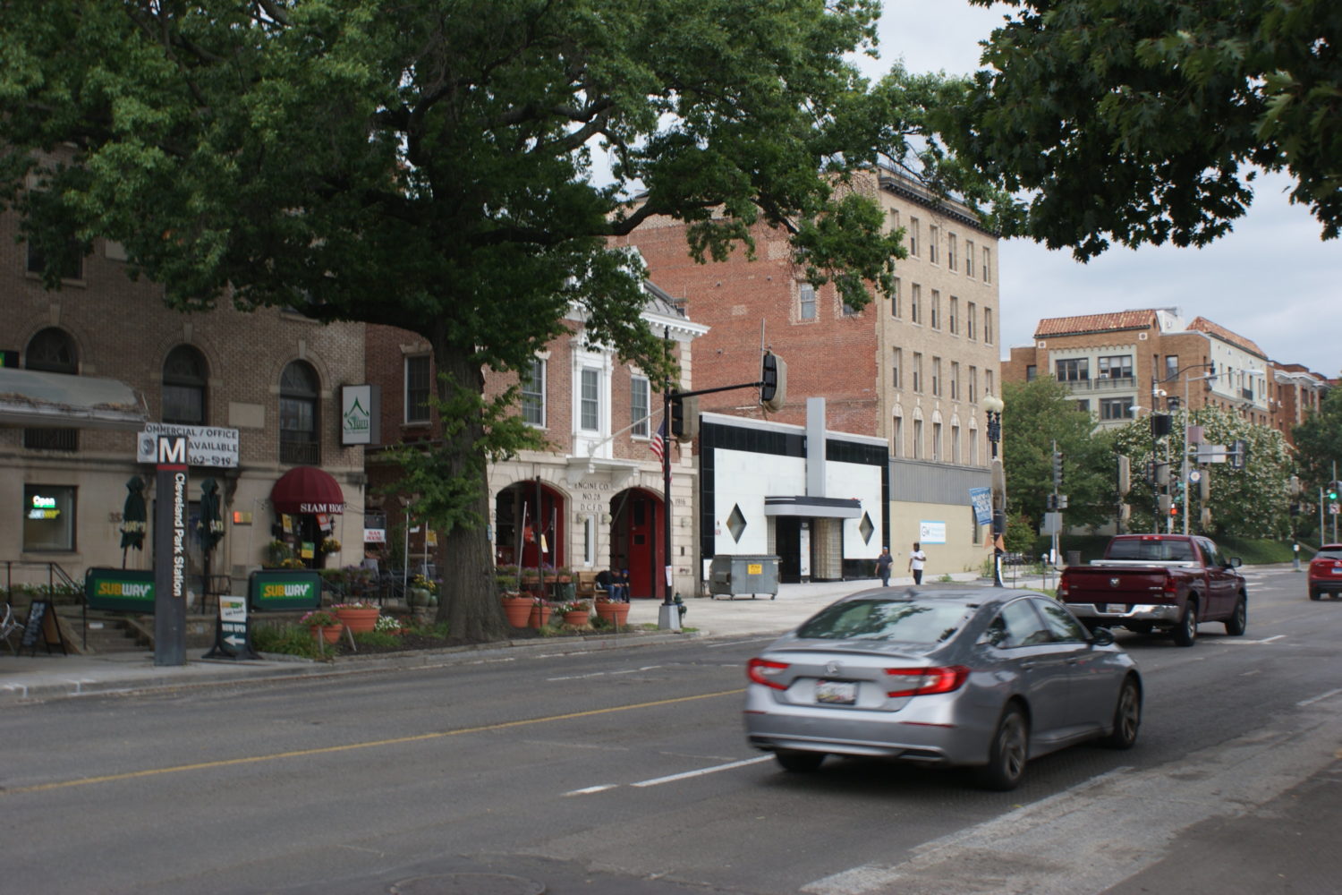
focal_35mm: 42
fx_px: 1566
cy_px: 448
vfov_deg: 31.9
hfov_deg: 46.4
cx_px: 671
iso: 100
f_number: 6.3
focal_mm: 28
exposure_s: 1/60
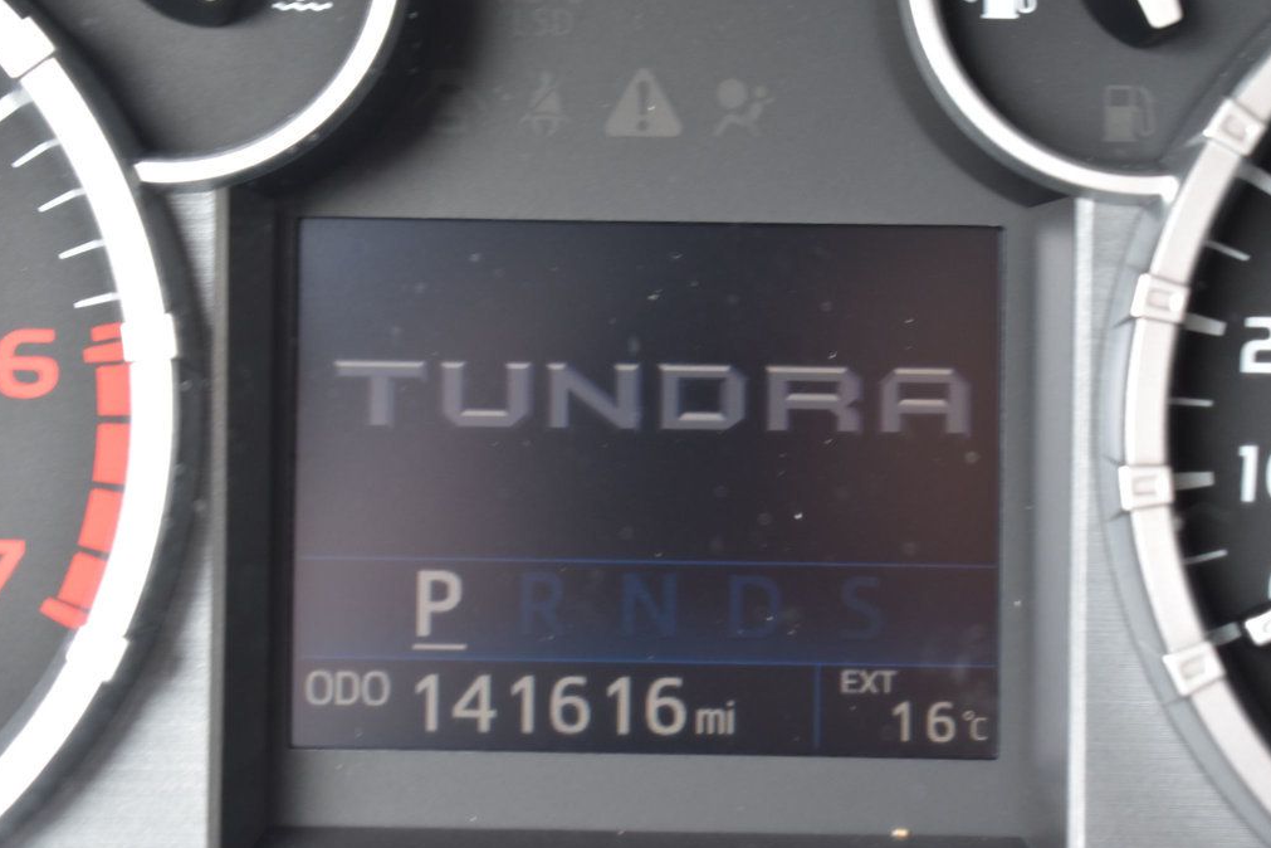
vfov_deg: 16.4
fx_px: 2948
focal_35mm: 84
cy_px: 427
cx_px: 636
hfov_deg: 24.3
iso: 560
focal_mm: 55
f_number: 6.3
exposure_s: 1/15
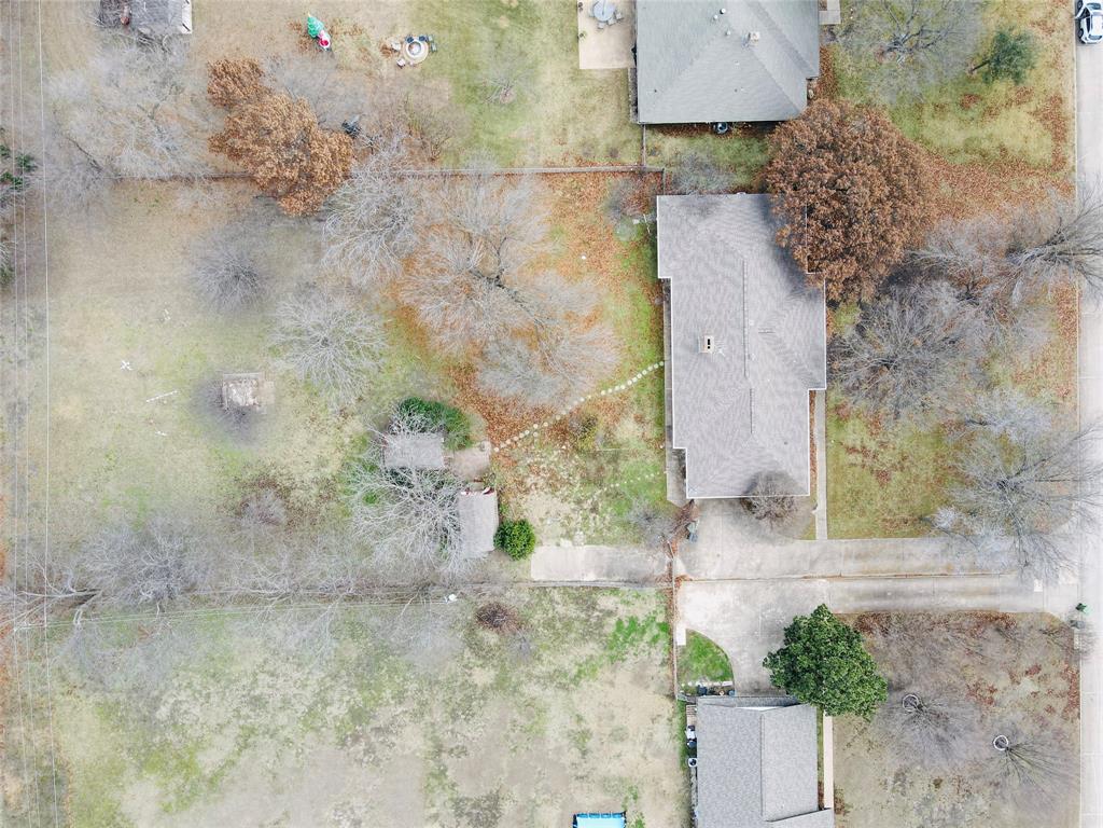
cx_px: 552
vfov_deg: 56.8
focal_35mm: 24
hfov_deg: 71.6
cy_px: 414
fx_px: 765
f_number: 2.8
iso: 100
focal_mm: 4.5
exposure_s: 1/125
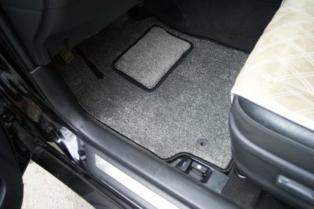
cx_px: 157
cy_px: 104
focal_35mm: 30
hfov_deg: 62.0
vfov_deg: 43.5
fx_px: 261
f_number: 3.5
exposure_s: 1/15
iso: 400
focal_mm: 20
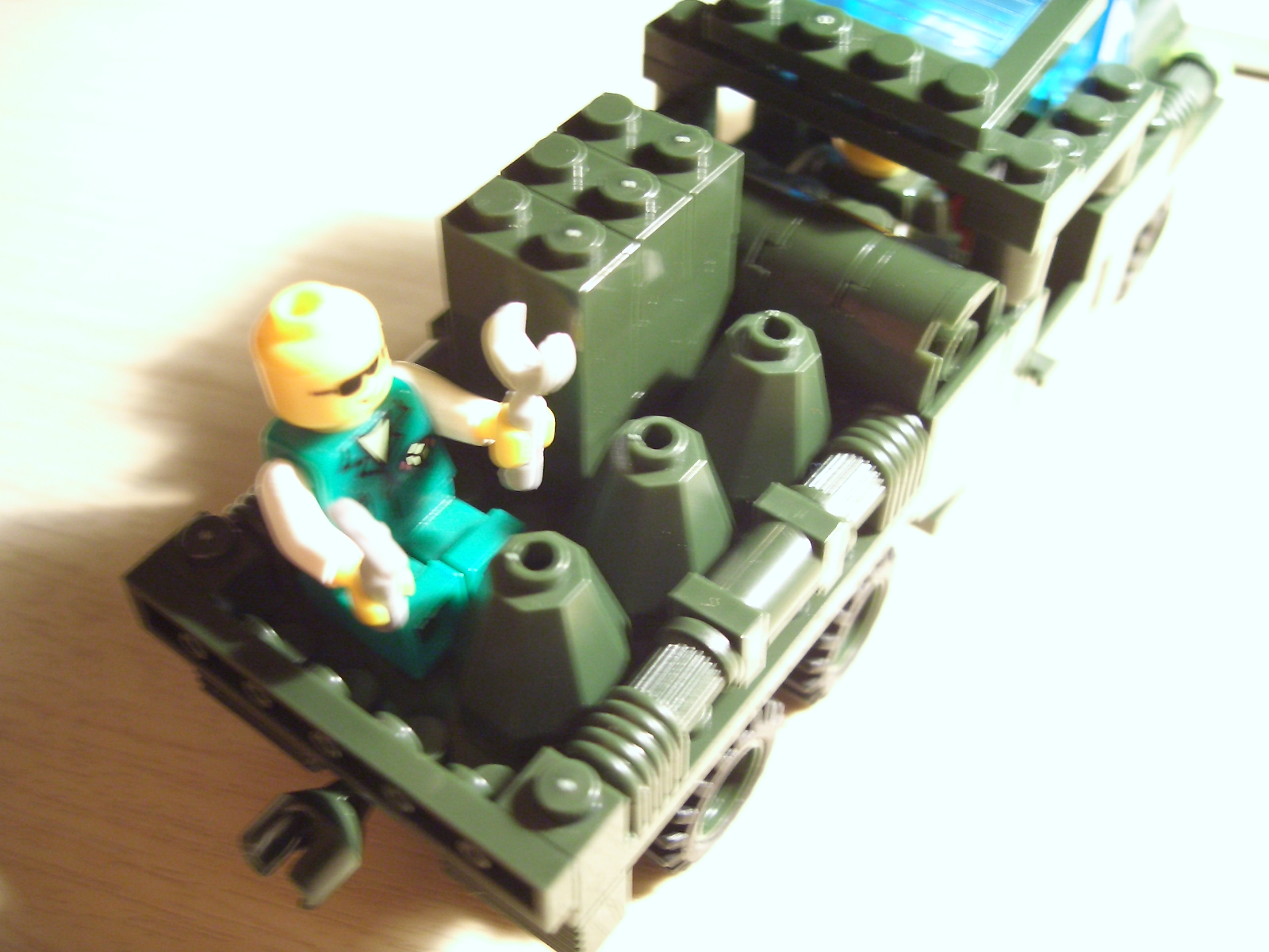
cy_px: 476
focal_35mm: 39
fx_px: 1430
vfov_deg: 36.8
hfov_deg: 47.9
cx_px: 634
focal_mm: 8
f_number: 2.8
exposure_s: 1/10
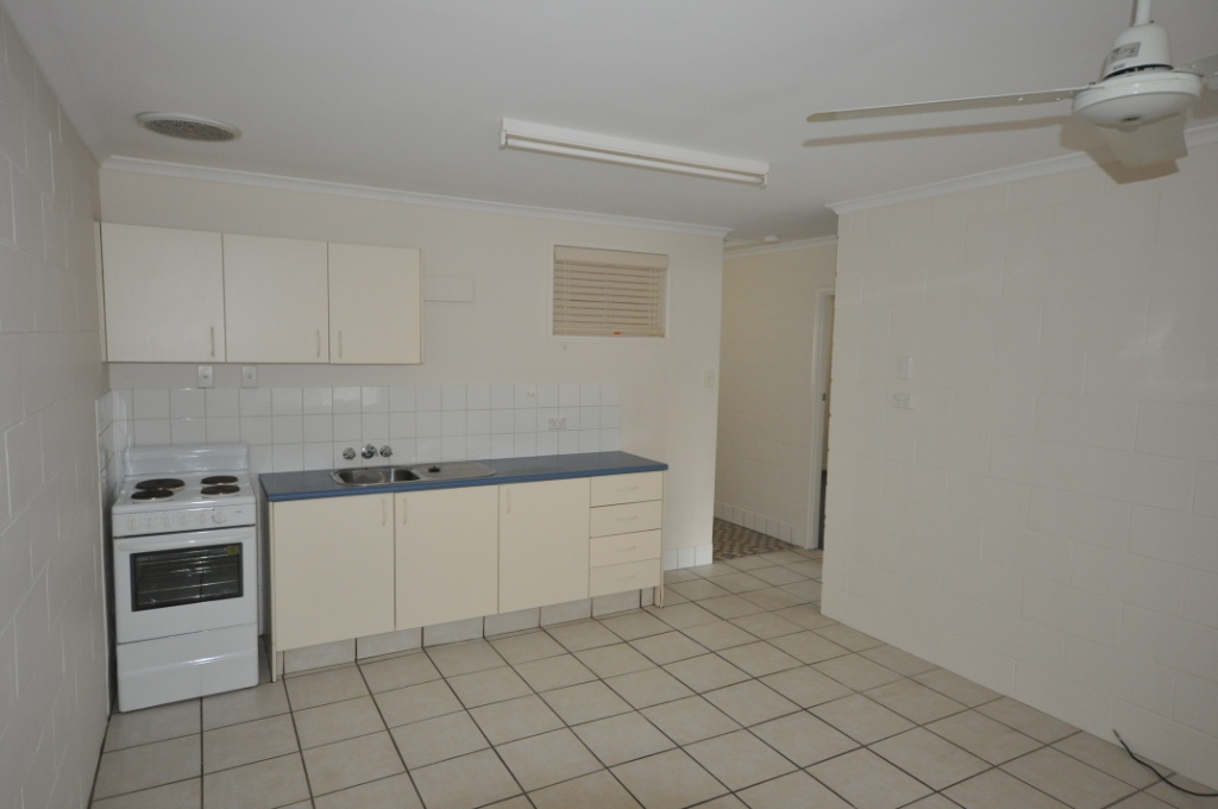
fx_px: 710
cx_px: 609
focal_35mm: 21
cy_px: 404
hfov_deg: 81.3
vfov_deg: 59.4
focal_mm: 14
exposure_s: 1/60
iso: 800
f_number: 4.8
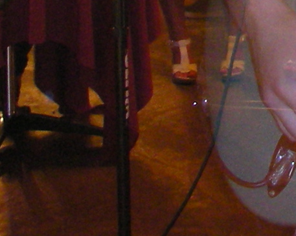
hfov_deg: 9.9
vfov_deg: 7.7
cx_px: 478
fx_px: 1637
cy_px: -321
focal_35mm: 187
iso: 200
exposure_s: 1/1.2
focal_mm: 5.8
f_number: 3
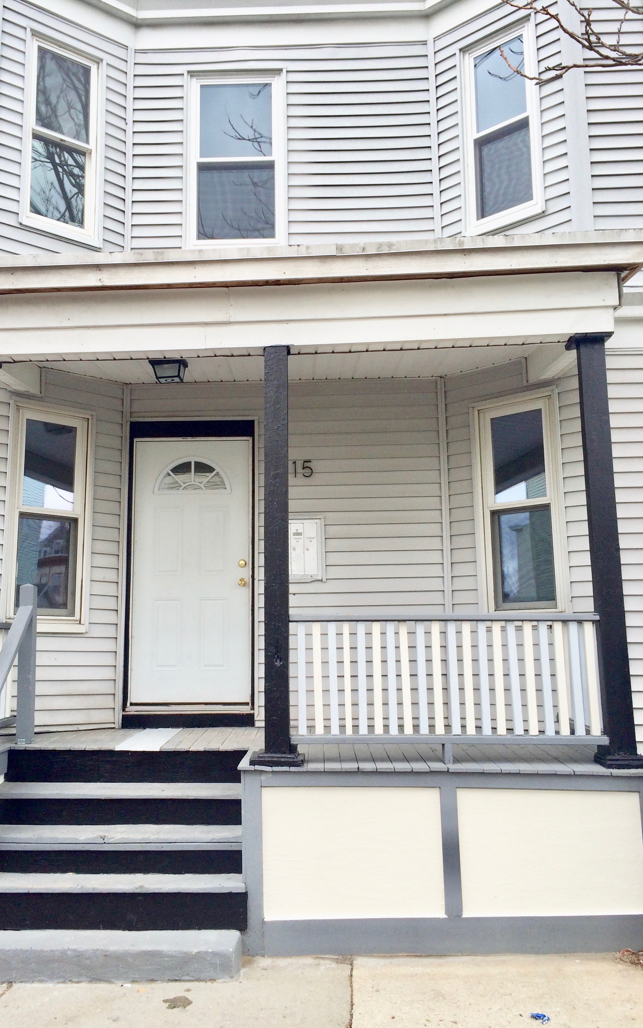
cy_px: 511
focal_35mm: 31
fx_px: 869
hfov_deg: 40.5
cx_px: 266
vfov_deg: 61.2
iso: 32
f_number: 2.2
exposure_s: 1/672
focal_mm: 4.15
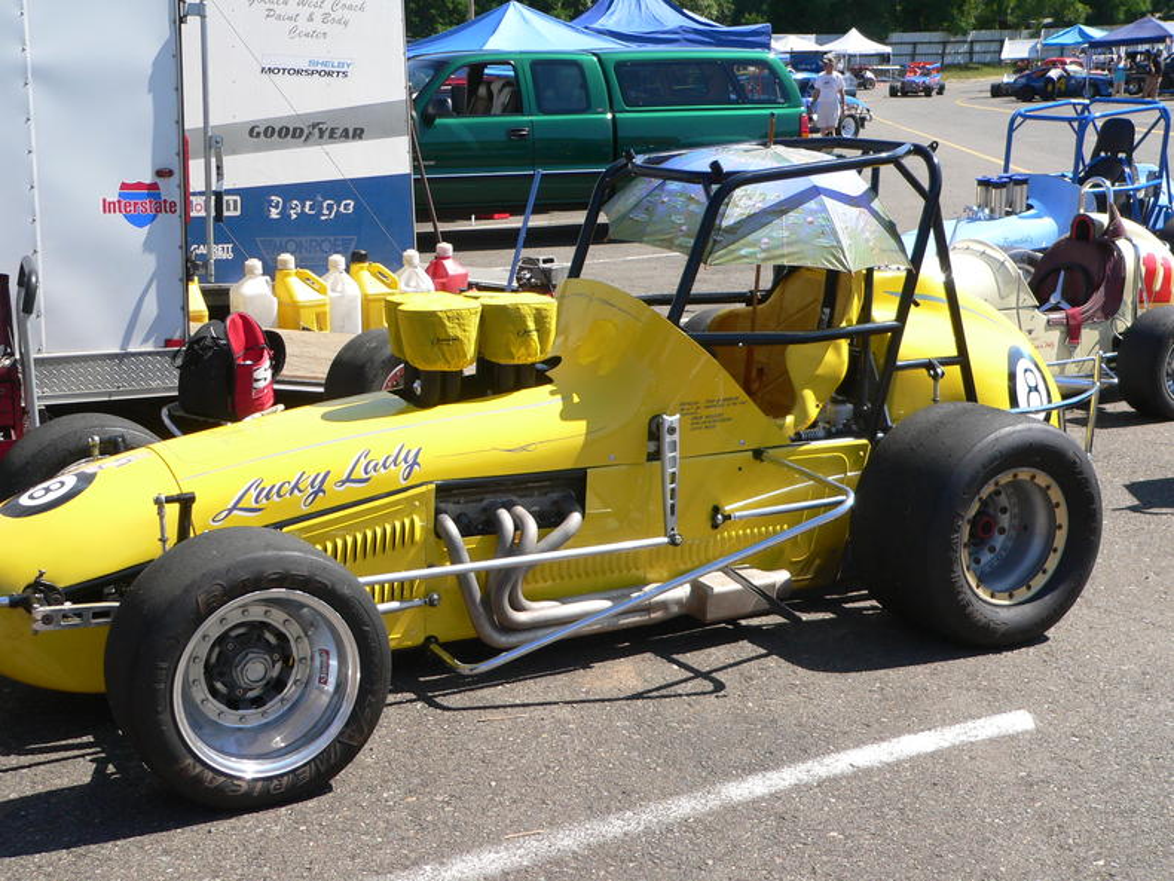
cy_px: 440
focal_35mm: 48
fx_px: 1628
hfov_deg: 39.6
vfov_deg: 30.3
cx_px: 587
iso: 100
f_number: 2.8
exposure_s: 1/1000
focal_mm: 7.9
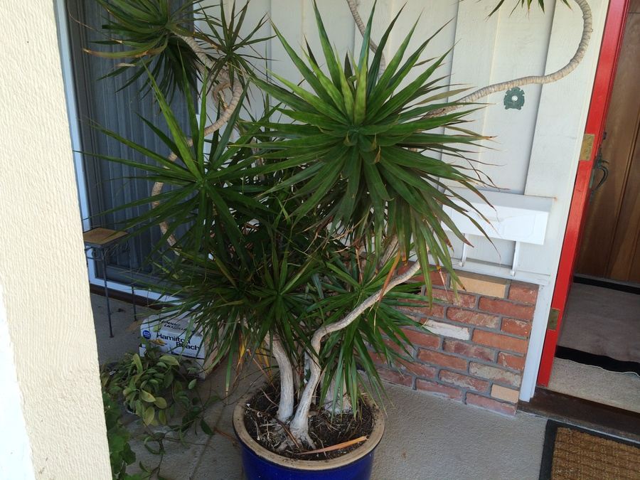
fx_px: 555
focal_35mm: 30
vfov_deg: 46.8
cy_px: 240
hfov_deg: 60.0
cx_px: 320
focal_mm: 4.12
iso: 32
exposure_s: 1/149
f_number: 2.2
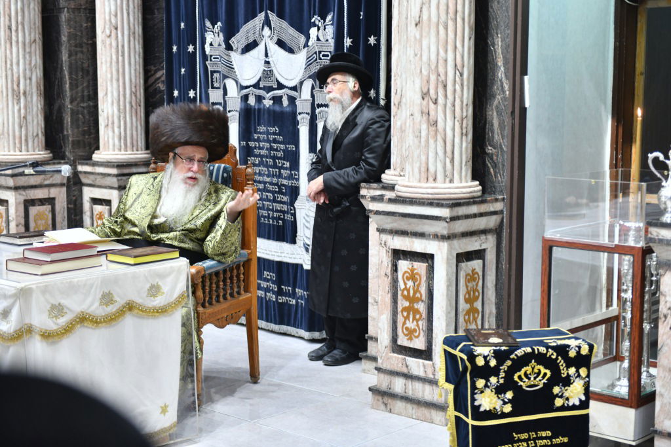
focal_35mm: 60
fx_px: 1118
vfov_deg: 22.6
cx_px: 336
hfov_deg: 33.4
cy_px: 224
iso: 640
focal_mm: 60
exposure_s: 1/100
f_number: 5.6
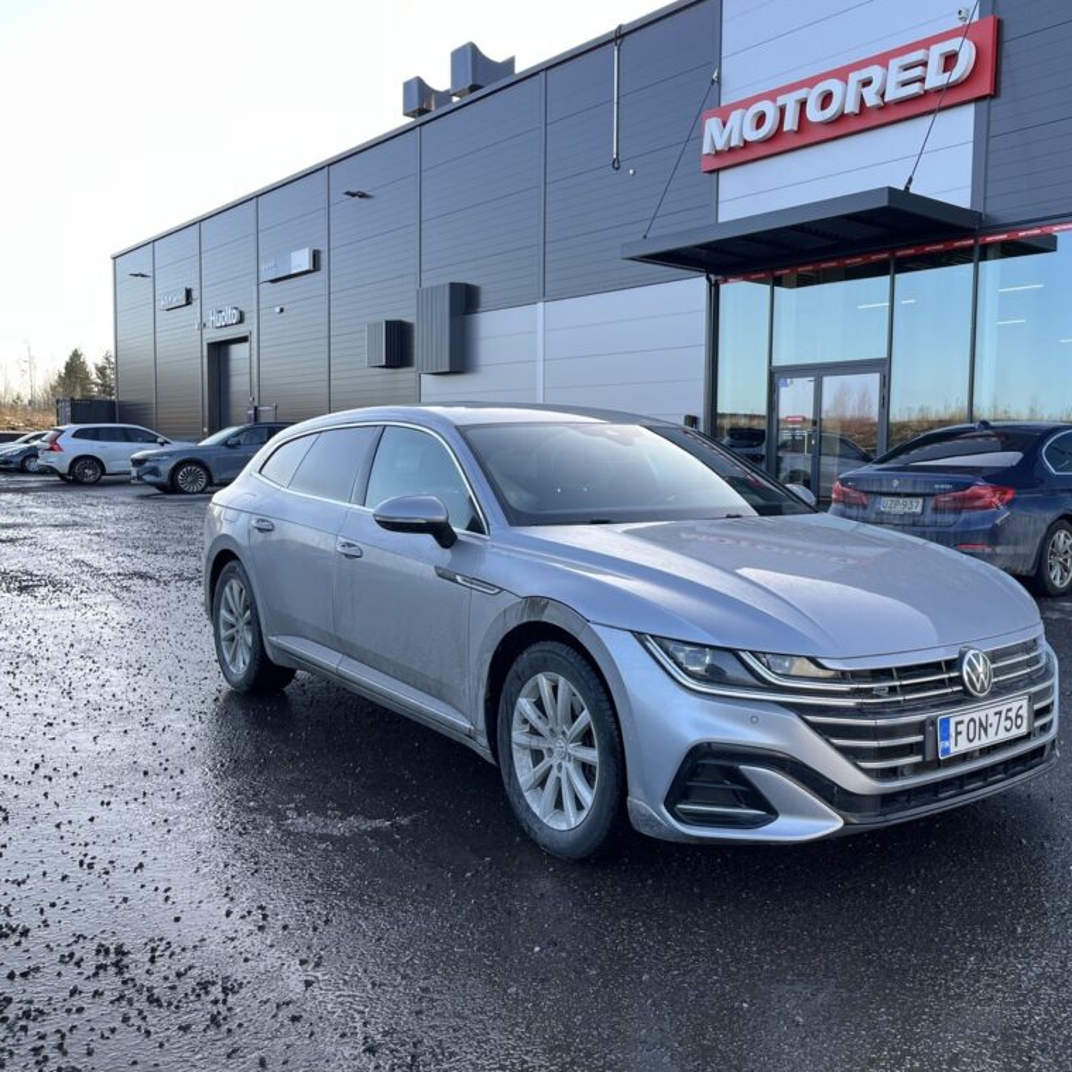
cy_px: 538
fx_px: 1086
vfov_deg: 52.5
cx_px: 709
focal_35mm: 31
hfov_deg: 51.6
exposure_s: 1/281
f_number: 1.6
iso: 40
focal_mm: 5.1
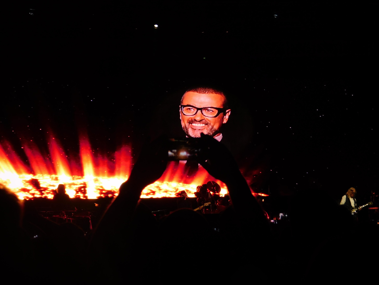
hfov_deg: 13.3
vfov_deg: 10.0
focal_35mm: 148
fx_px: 1620
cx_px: 190
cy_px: 142
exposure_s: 1/30
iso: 160
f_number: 5.1
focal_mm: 26.3
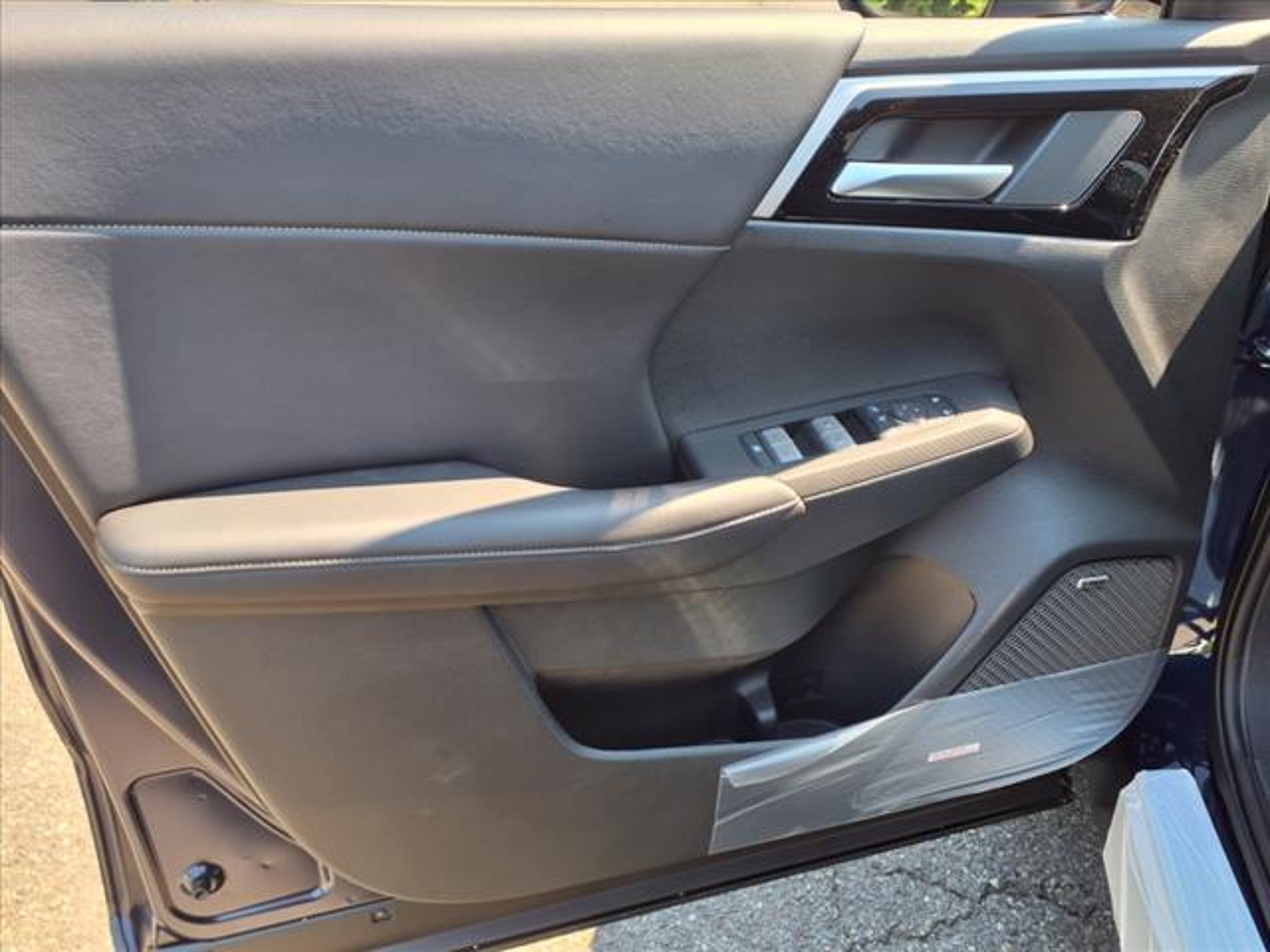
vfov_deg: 51.4
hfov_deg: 65.3
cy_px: 476
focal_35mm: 27
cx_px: 635
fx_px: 991
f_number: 1.9
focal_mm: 3.58
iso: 40
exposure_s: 1/120
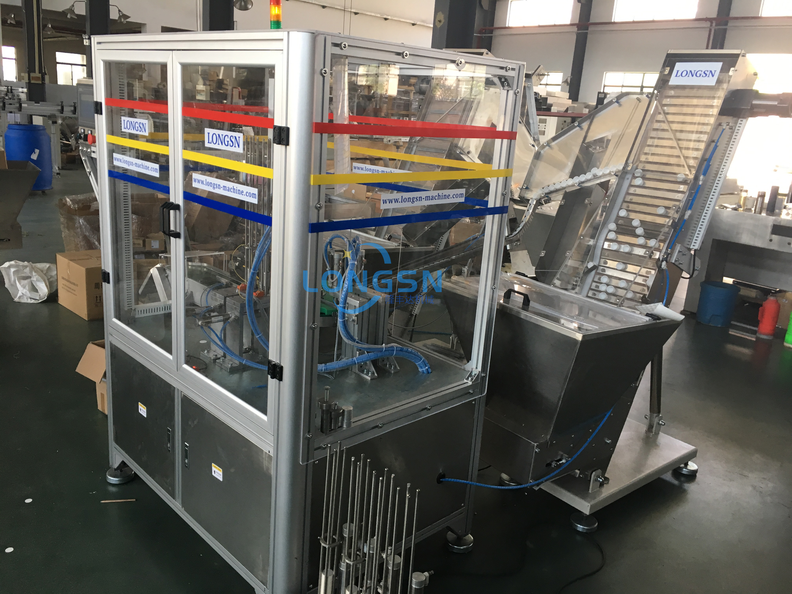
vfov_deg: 48.2
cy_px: 297
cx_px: 396
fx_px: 664
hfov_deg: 61.7
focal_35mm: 29
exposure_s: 1/33
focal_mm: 4.15
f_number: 2.2
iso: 40
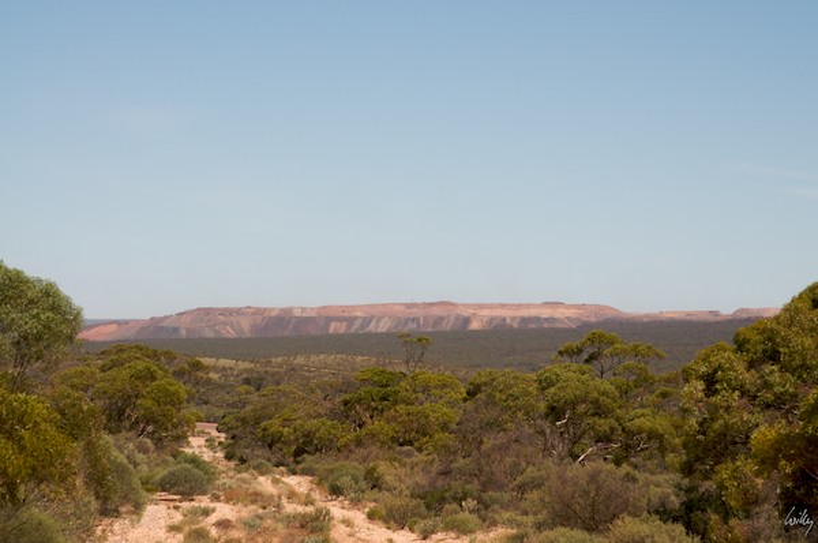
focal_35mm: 128
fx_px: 2892
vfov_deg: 10.7
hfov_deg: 16.1
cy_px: 272
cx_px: 409
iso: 320
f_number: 11
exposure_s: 1/500
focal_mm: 85
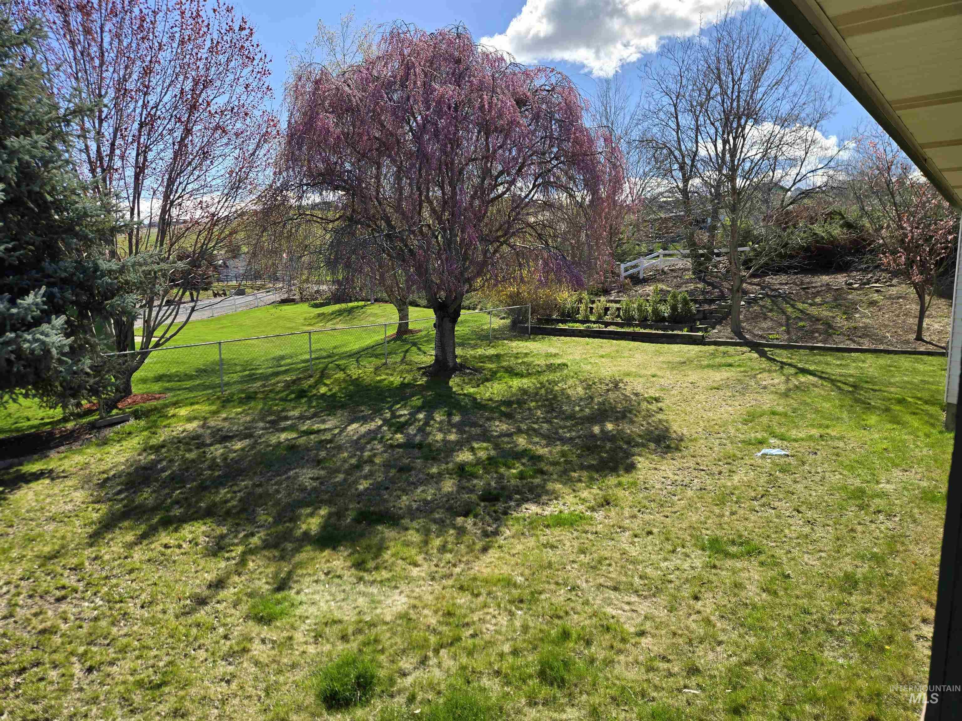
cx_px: 481
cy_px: 360
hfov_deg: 73.9
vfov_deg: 58.9
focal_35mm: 23
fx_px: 639
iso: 25
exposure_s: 1/1325
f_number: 1.8
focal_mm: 5.4
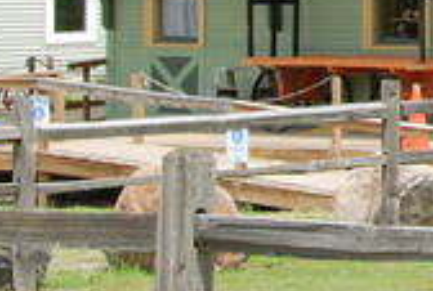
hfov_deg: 8.3
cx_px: 941
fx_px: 2808
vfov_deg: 5.9
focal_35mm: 233
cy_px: -88
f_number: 6.3
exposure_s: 1/200
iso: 100
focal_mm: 27
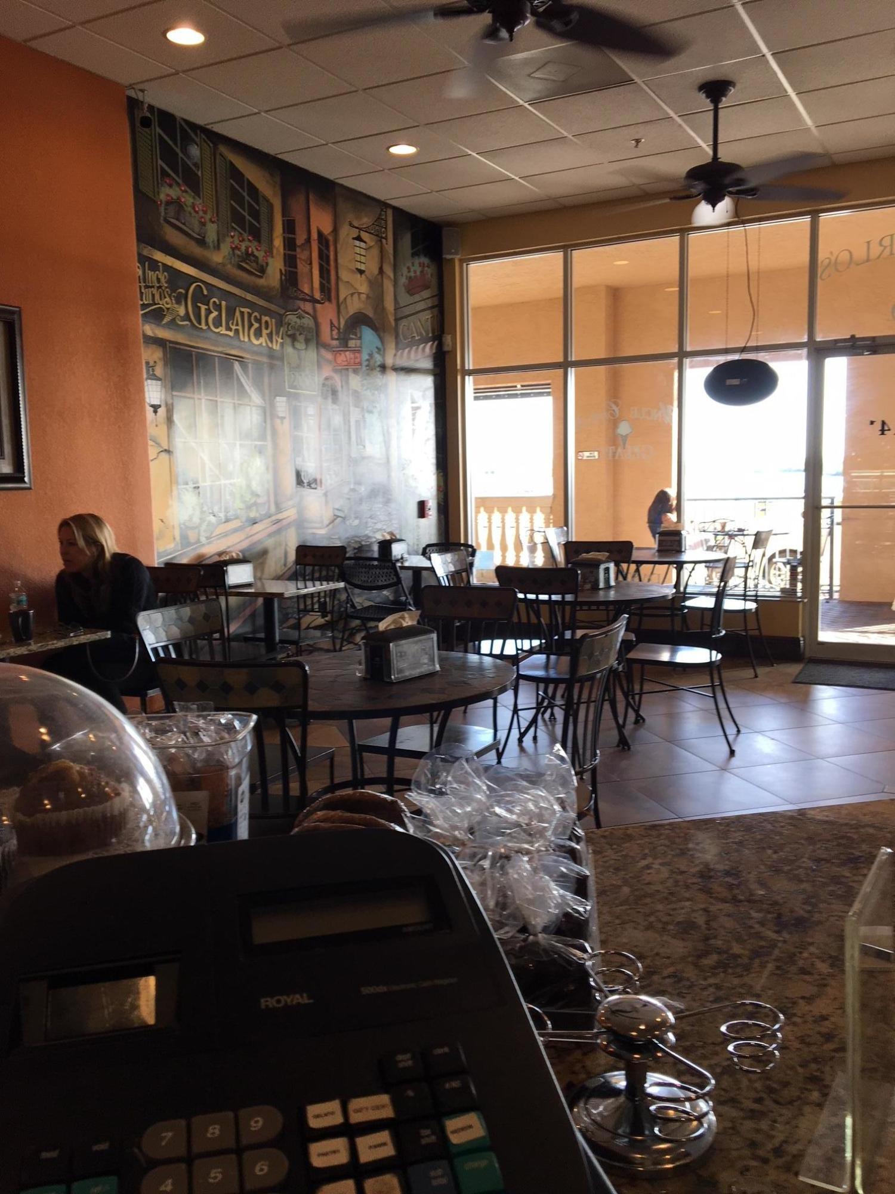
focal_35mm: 29
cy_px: 597
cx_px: 448
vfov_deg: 61.7
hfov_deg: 48.2
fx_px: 1000
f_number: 2.2
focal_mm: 4.15
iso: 32
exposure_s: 1/60
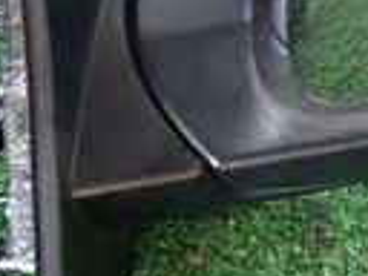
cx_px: 336
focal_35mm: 169
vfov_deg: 8.7
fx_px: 1797
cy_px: 20
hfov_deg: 11.6
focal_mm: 6.37
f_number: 2.5
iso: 200
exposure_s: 1/50
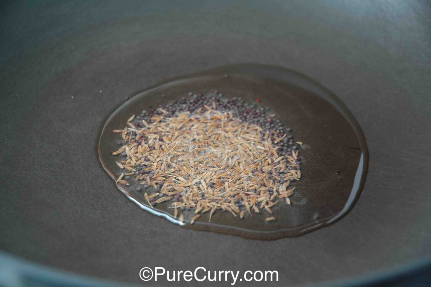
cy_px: 144
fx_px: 1256
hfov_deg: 19.5
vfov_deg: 13.0
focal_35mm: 105
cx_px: 216
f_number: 4.5
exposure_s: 1/13
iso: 400
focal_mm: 70
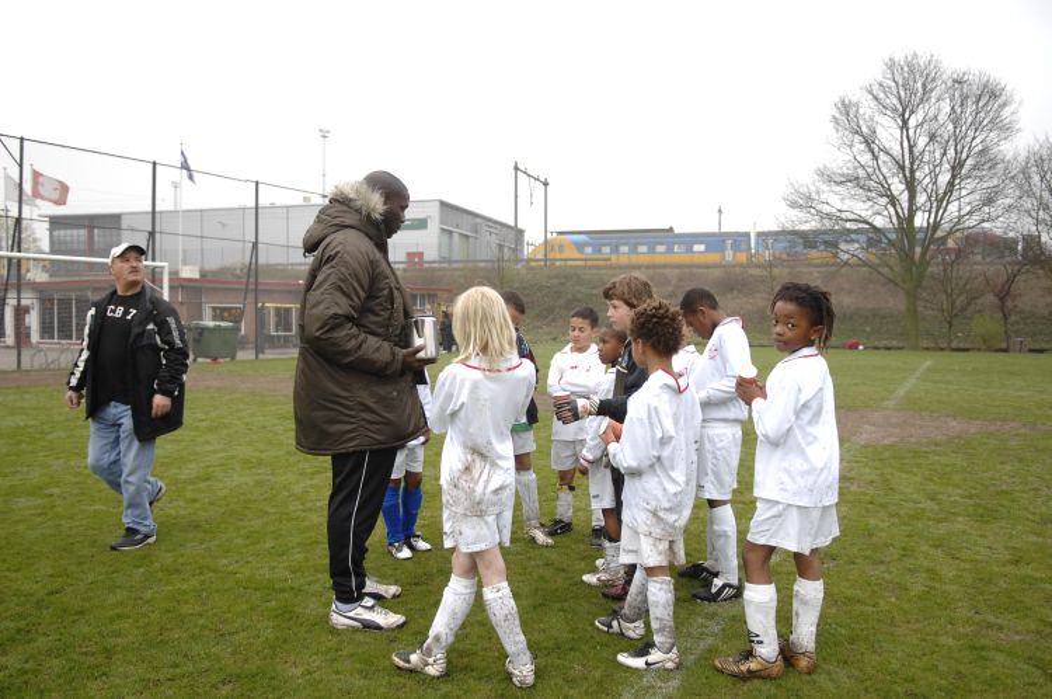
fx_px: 788
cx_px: 526
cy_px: 350
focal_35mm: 27
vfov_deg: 47.8
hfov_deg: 67.4
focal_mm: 18
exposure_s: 1/160
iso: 200
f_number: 3.2
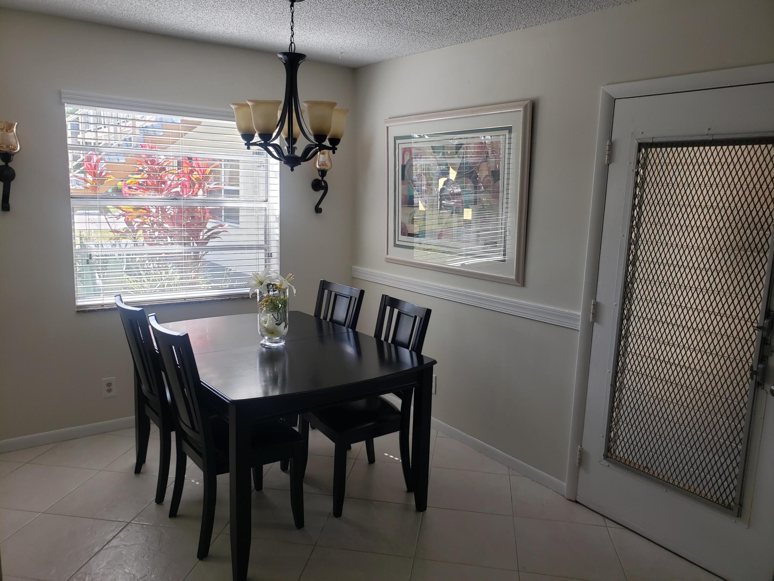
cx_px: 387
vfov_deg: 53.1
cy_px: 290
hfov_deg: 67.3
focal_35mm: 26
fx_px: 581
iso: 50
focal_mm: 4.3
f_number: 2.4
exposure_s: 1/102
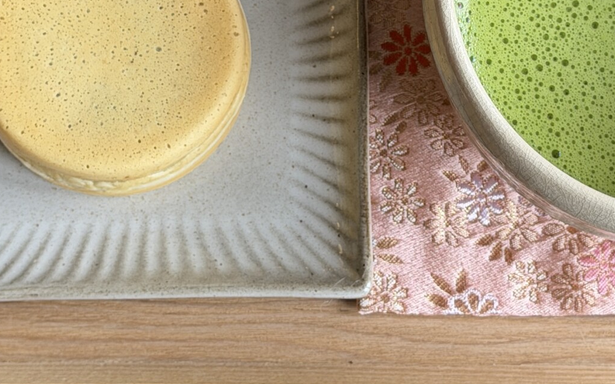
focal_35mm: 95
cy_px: 23
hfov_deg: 21.7
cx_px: 423
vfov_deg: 13.6
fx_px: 1593
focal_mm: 6.76
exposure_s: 1/216
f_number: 1.78
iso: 50
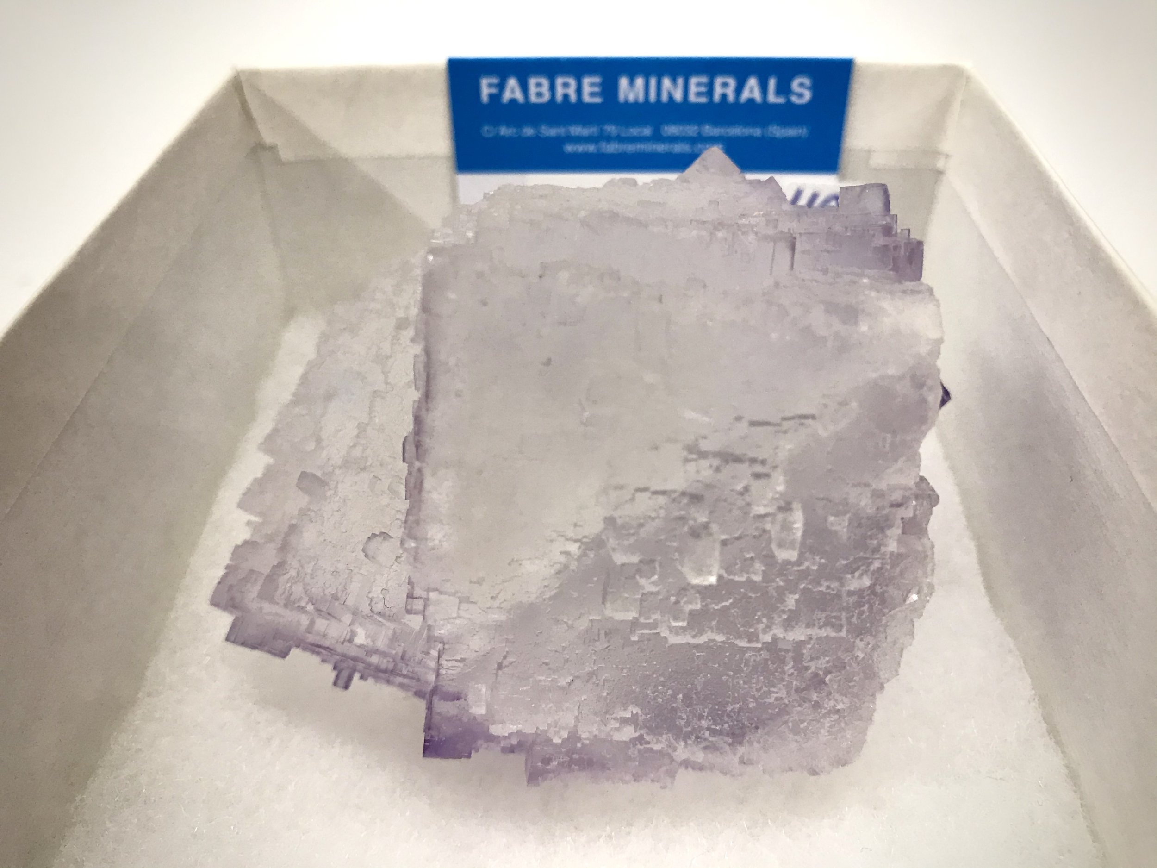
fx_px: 936
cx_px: 578
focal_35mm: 28
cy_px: 434
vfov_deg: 49.7
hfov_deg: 63.4
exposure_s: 1/33
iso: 25
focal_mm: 3.99
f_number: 1.8
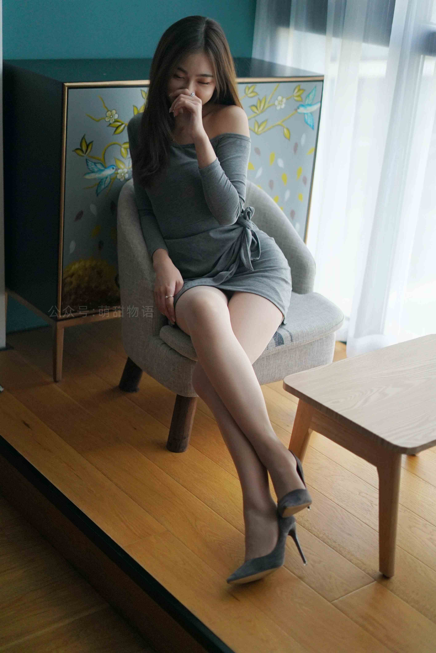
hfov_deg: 27.0
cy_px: 326
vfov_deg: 39.6
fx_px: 907
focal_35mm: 50
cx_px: 218
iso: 2000
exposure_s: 1/4000
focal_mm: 50
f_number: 1.8
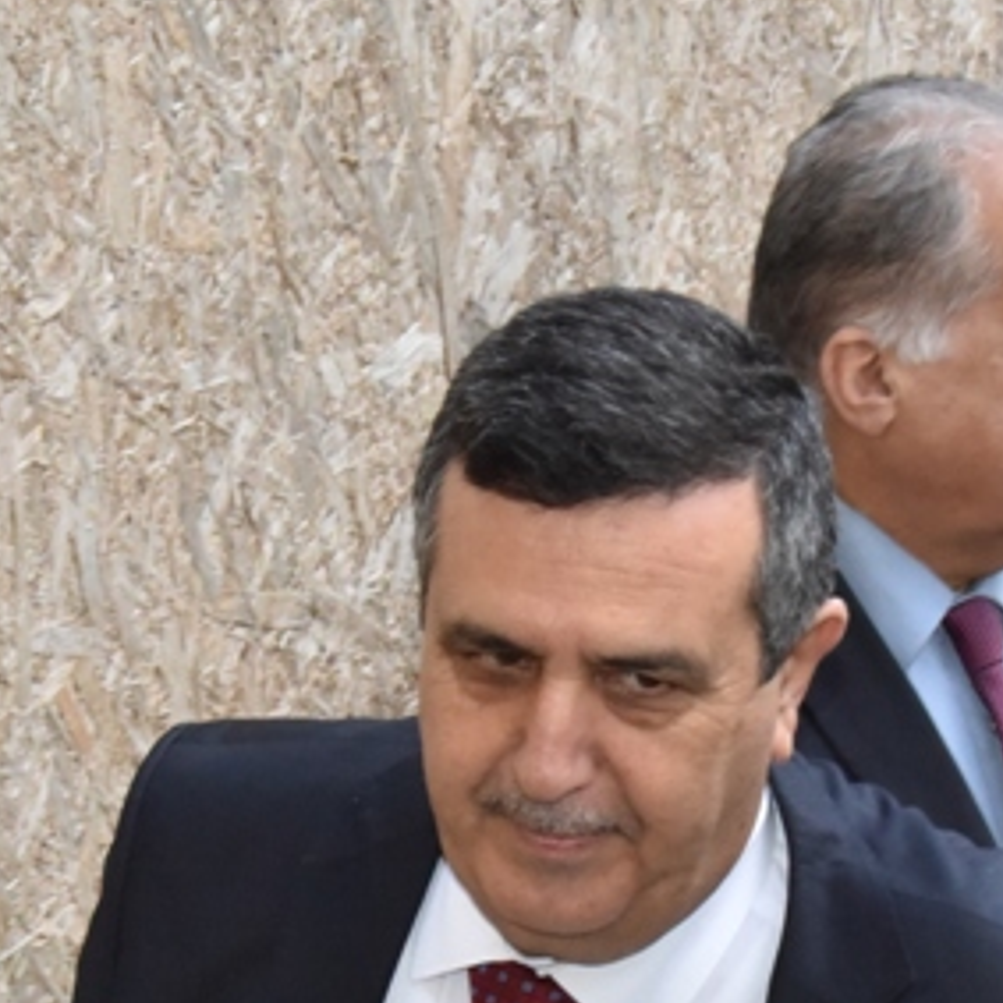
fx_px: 5048
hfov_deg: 11.3
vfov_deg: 11.2
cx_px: 464
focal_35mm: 154
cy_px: 1026
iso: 2500
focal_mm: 50
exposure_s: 1/250
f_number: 16
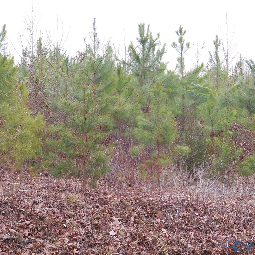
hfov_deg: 19.1
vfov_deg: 19.1
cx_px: 131
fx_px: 758
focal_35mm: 91
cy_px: 128
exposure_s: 1/30
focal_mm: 13.8
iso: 125
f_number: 5.5
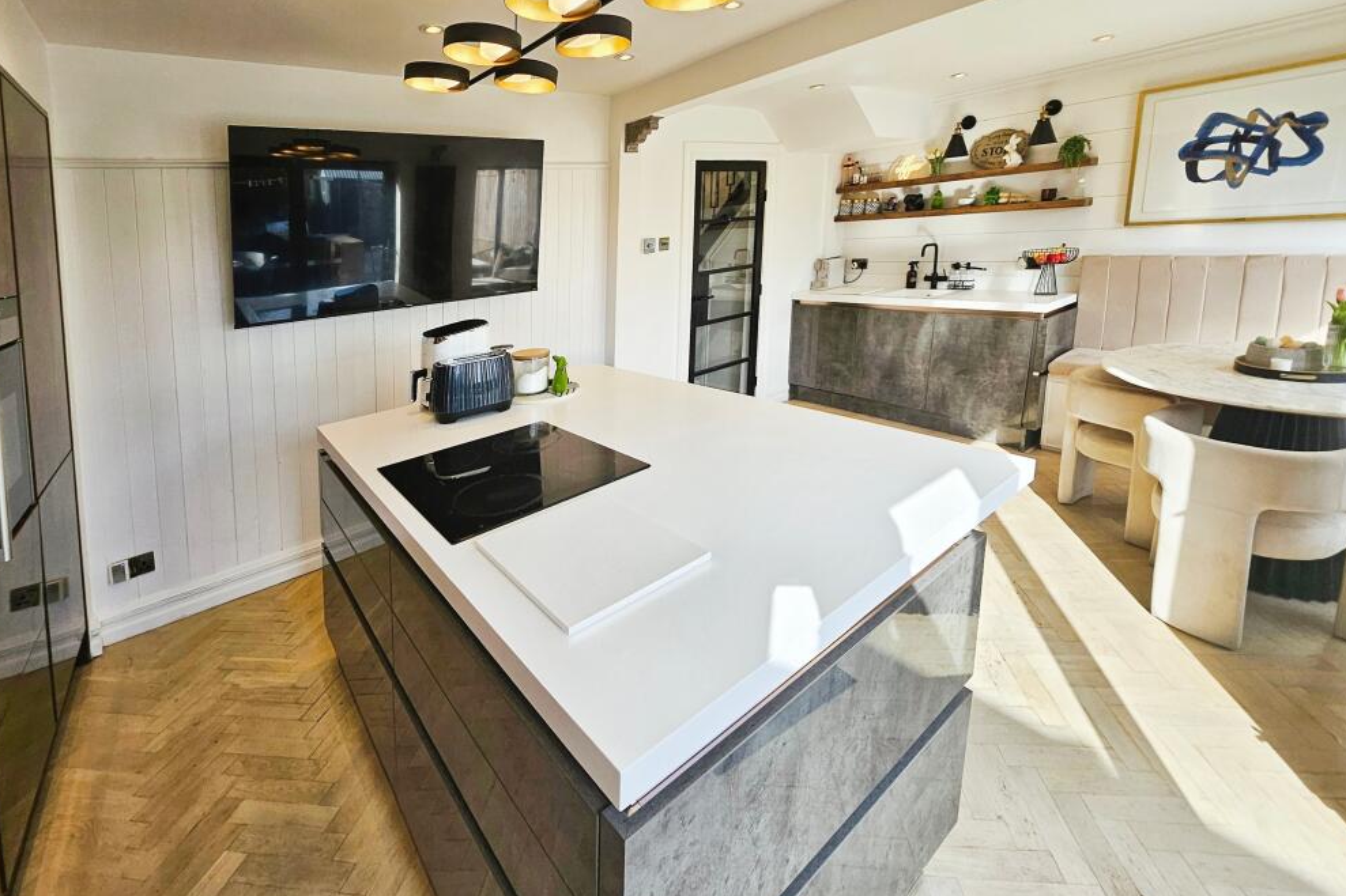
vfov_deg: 80.8
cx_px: 657
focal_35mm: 14
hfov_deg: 104.2
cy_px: 387
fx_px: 523
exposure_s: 1/153
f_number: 2.2
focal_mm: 1.7
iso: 32
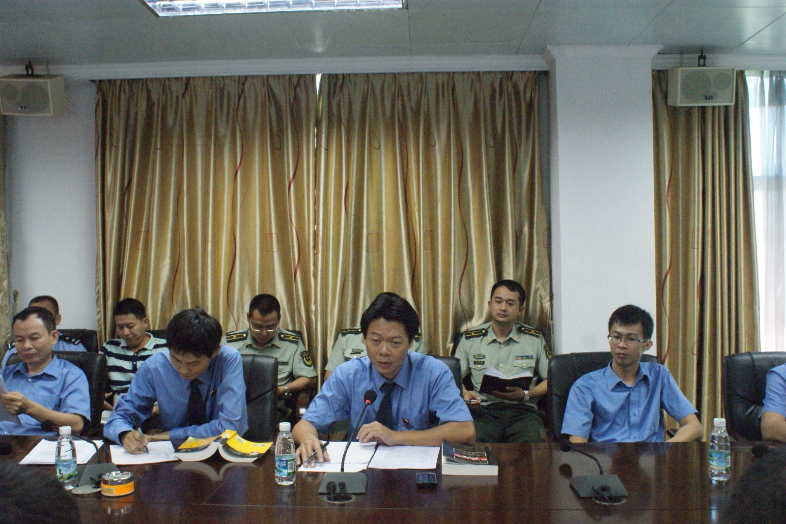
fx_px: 720
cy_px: 262
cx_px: 393
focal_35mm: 33
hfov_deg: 57.2
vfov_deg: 40.0
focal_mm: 22
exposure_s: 1/60
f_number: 8
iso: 3200
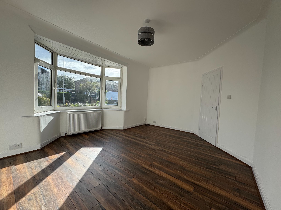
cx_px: 140
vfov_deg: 85.7
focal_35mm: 14
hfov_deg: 102.1
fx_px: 114
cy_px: 105
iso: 40
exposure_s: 1/578
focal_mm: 2.22
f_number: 2.2
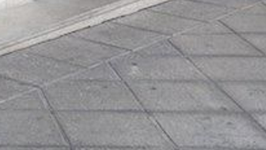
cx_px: -211
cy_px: 133
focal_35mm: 139
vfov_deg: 8.7
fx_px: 980
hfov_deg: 13.8
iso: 50
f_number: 2.4
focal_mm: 4.28
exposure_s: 1/131
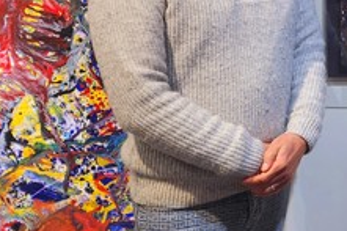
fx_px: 626
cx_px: 463
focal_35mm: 65
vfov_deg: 19.6
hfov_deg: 26.0
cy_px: -52
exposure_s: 1/120
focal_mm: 5.4
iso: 32
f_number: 1.8
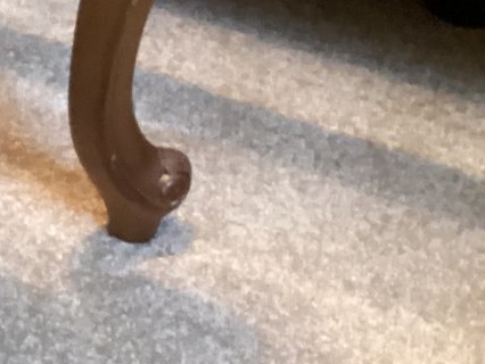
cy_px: 214
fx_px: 1542
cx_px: -187
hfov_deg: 16.6
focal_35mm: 110
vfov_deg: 13.5
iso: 640
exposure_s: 1/30
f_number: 2.4
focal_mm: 3.3
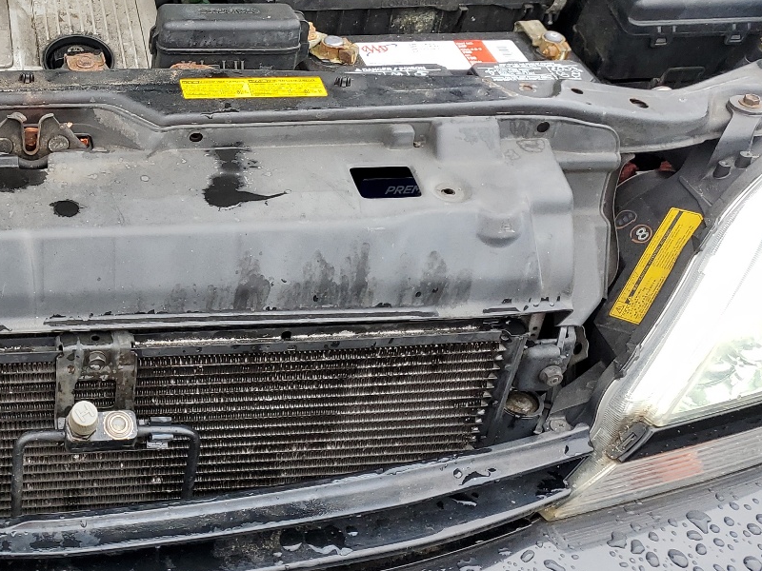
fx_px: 1145
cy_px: 118
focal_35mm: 52
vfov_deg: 27.5
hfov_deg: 33.9
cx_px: 18
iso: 50
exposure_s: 1/213
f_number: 1.5
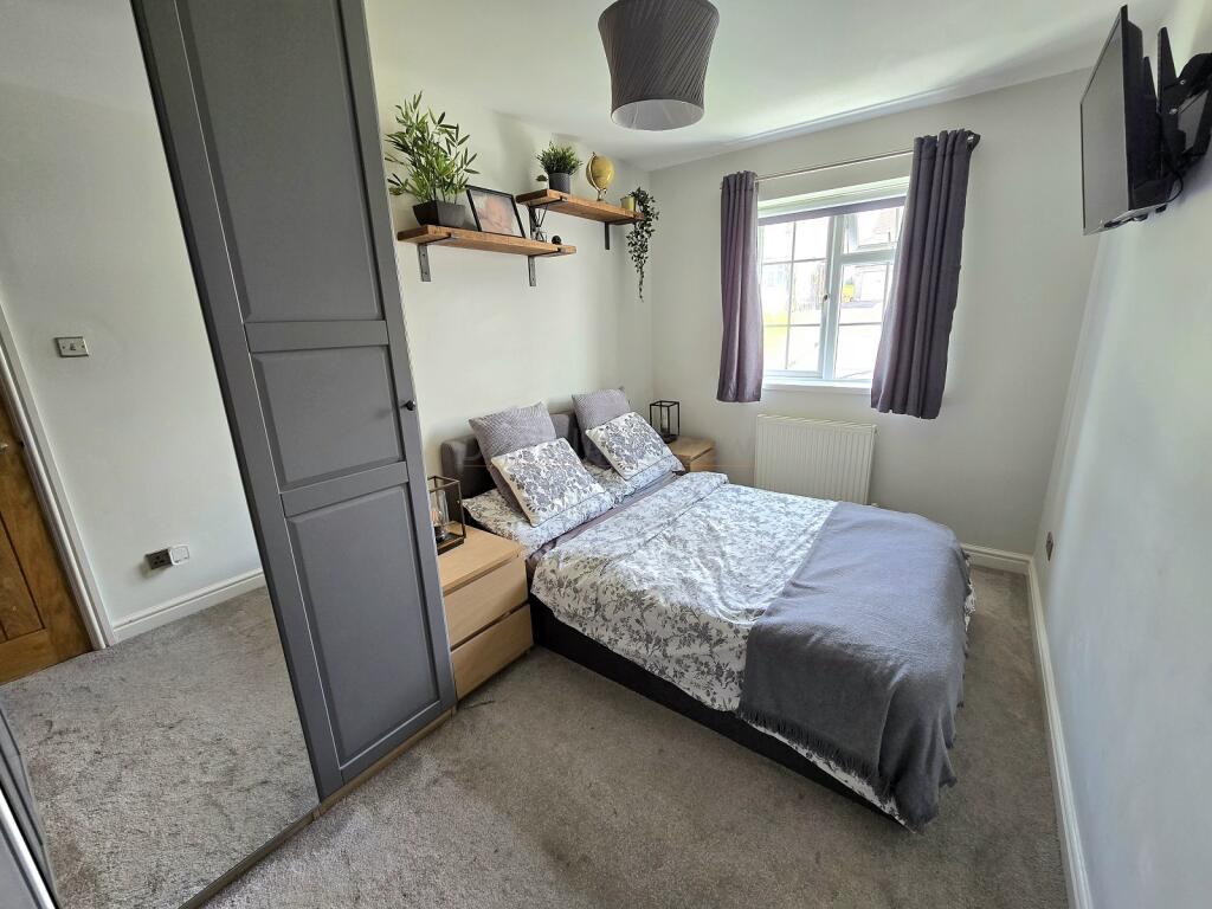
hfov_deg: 106.2
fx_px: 455
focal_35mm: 13
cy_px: 454
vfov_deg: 89.9
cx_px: 606
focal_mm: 2.2
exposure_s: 1/50
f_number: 2.2
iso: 100
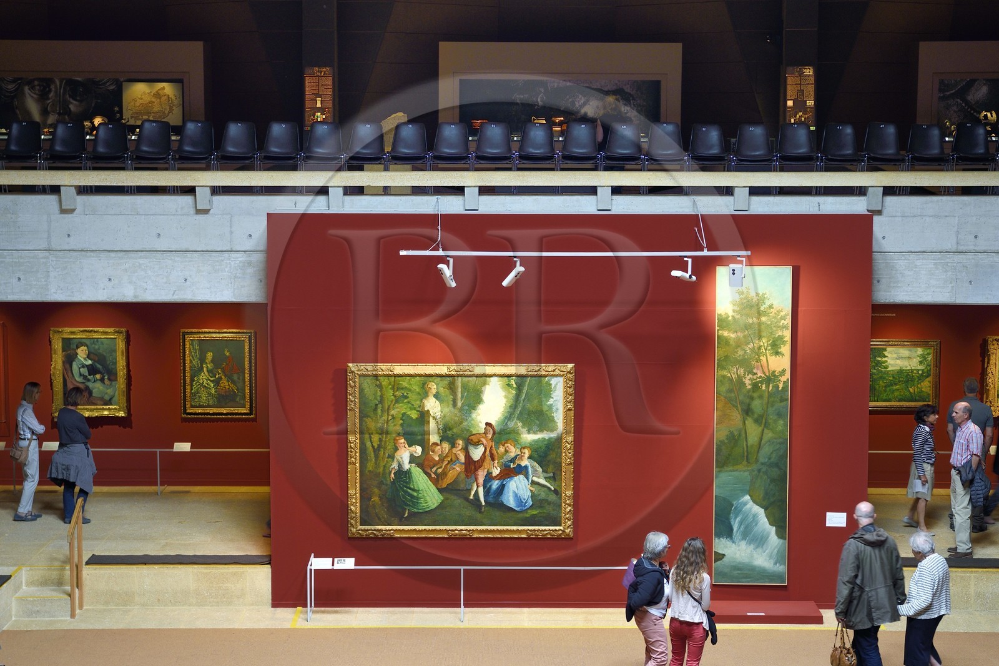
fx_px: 1942
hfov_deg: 28.8
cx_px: 500
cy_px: 333
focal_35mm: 70
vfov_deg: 19.4
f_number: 5.6
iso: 800
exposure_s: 1/20
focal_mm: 70
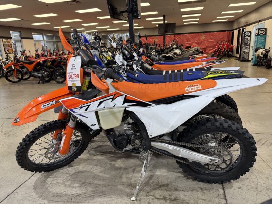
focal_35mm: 24
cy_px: 102
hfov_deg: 71.6
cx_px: 136
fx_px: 189
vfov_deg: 56.8
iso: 160
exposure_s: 1/120
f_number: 1.78
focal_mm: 6.76
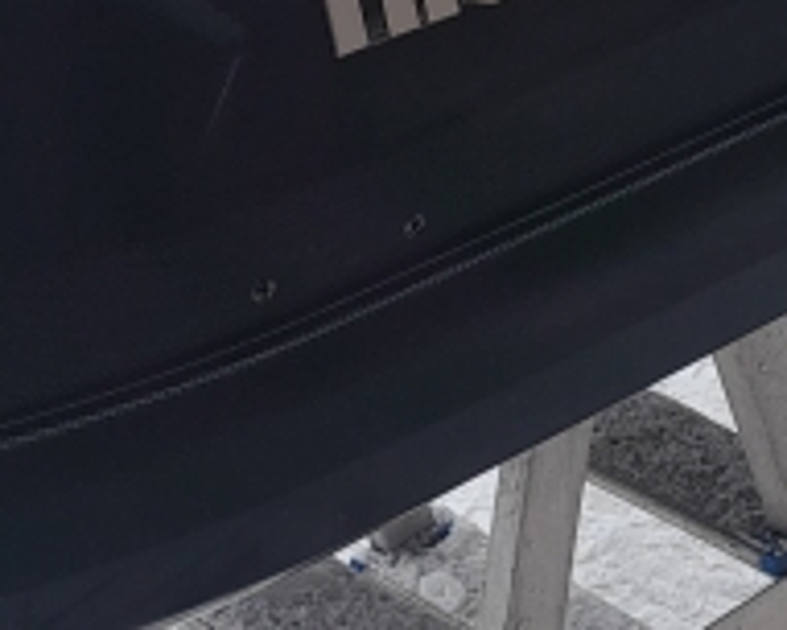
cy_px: 23
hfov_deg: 13.6
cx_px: 651
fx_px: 3286
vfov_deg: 10.9
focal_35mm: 141
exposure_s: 1/231
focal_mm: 4
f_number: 1.8
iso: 40
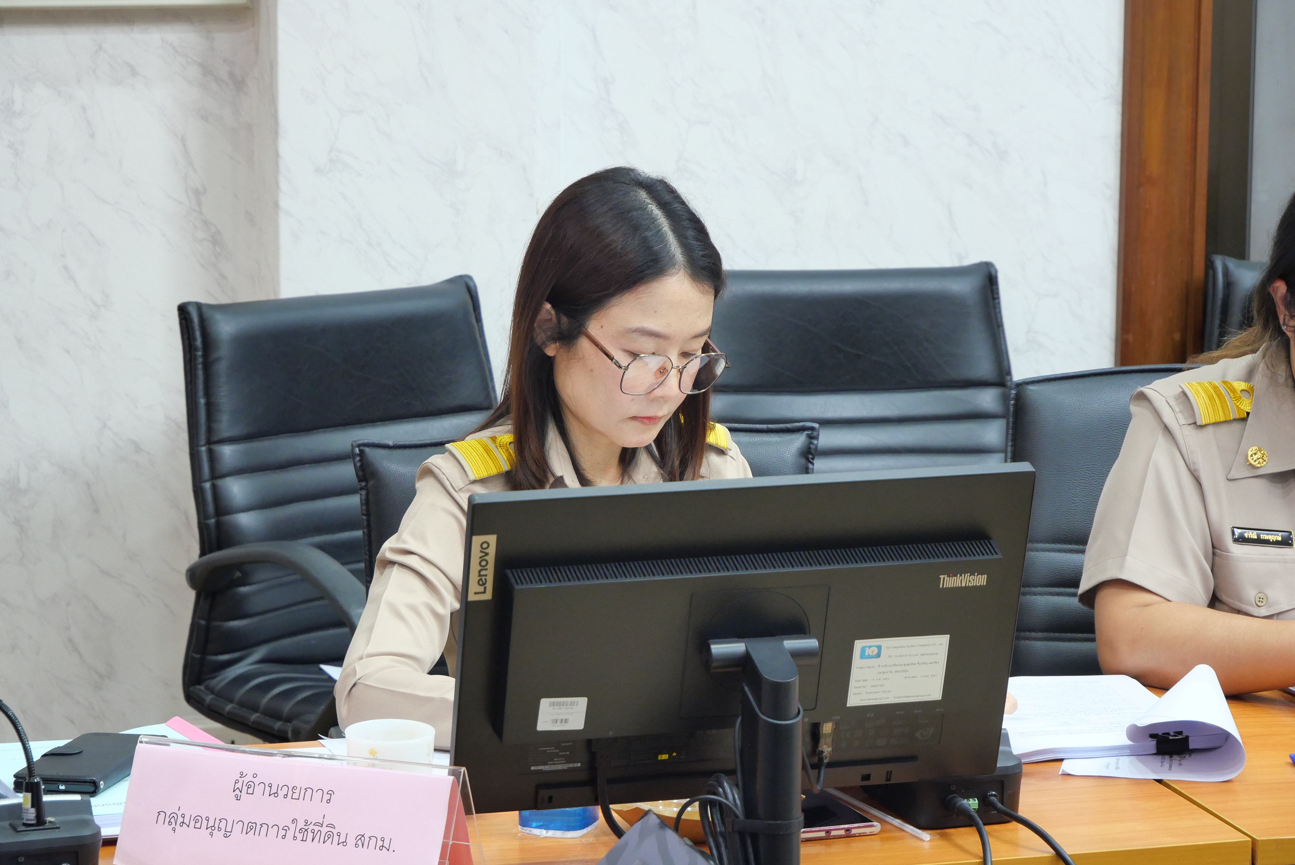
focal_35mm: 118
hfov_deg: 17.3
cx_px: 648
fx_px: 4247
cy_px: 432
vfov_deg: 11.6
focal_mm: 57
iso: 1000
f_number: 5.6
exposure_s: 1/13
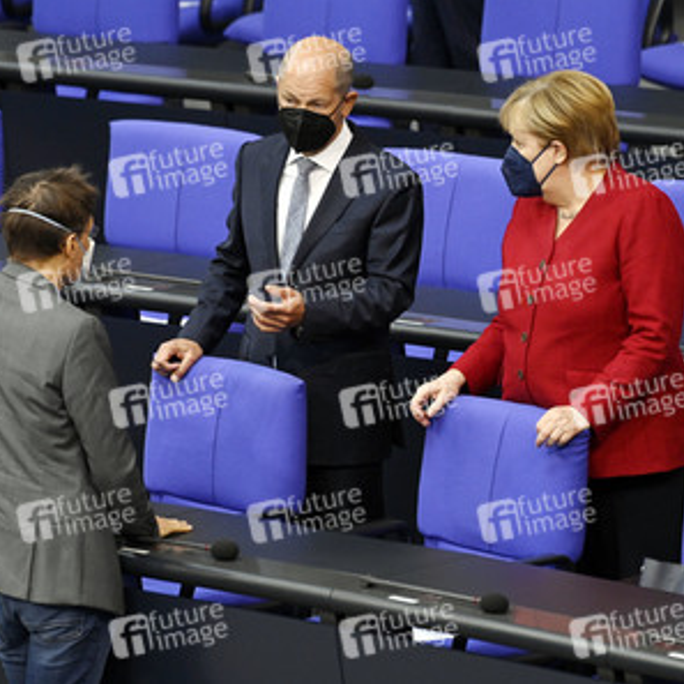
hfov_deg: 4.1
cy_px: 343
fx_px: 9501
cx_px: 337
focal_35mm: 425
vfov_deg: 4.1
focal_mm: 330
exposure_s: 1/320
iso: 5000
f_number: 5.6
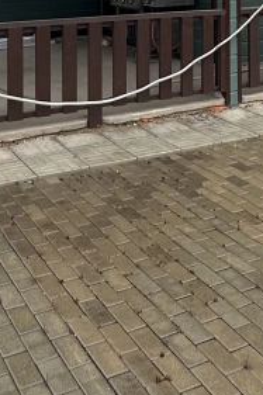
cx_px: 132
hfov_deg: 24.2
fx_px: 614
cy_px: -53
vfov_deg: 31.2
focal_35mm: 56
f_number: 2.2
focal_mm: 2.22
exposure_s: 1/142
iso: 32
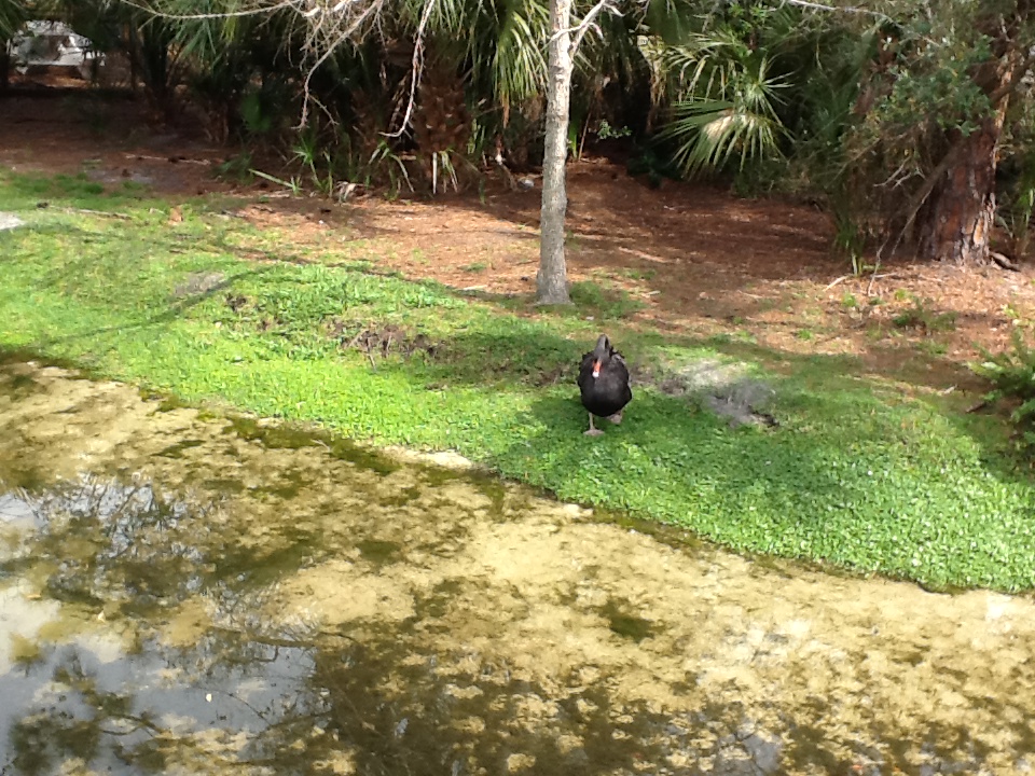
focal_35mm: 32
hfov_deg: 56.8
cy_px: 388
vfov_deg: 44.2
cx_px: 518
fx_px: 957
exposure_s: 1/535
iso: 64
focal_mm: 2.03
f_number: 2.4
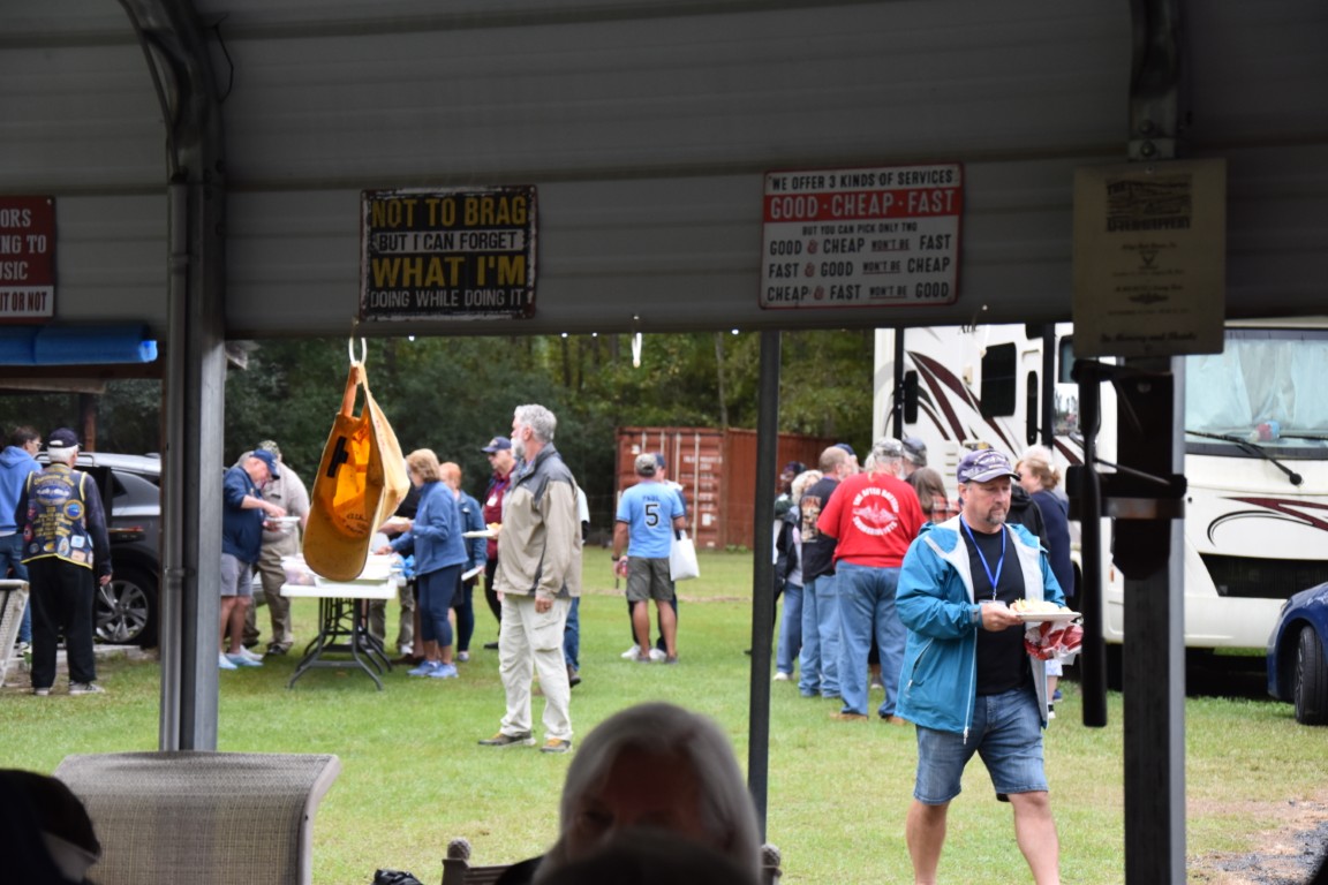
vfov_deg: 15.7
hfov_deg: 23.4
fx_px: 3209
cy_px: 442
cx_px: 664
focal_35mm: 87
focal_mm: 58
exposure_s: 1/250
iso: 720
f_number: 5
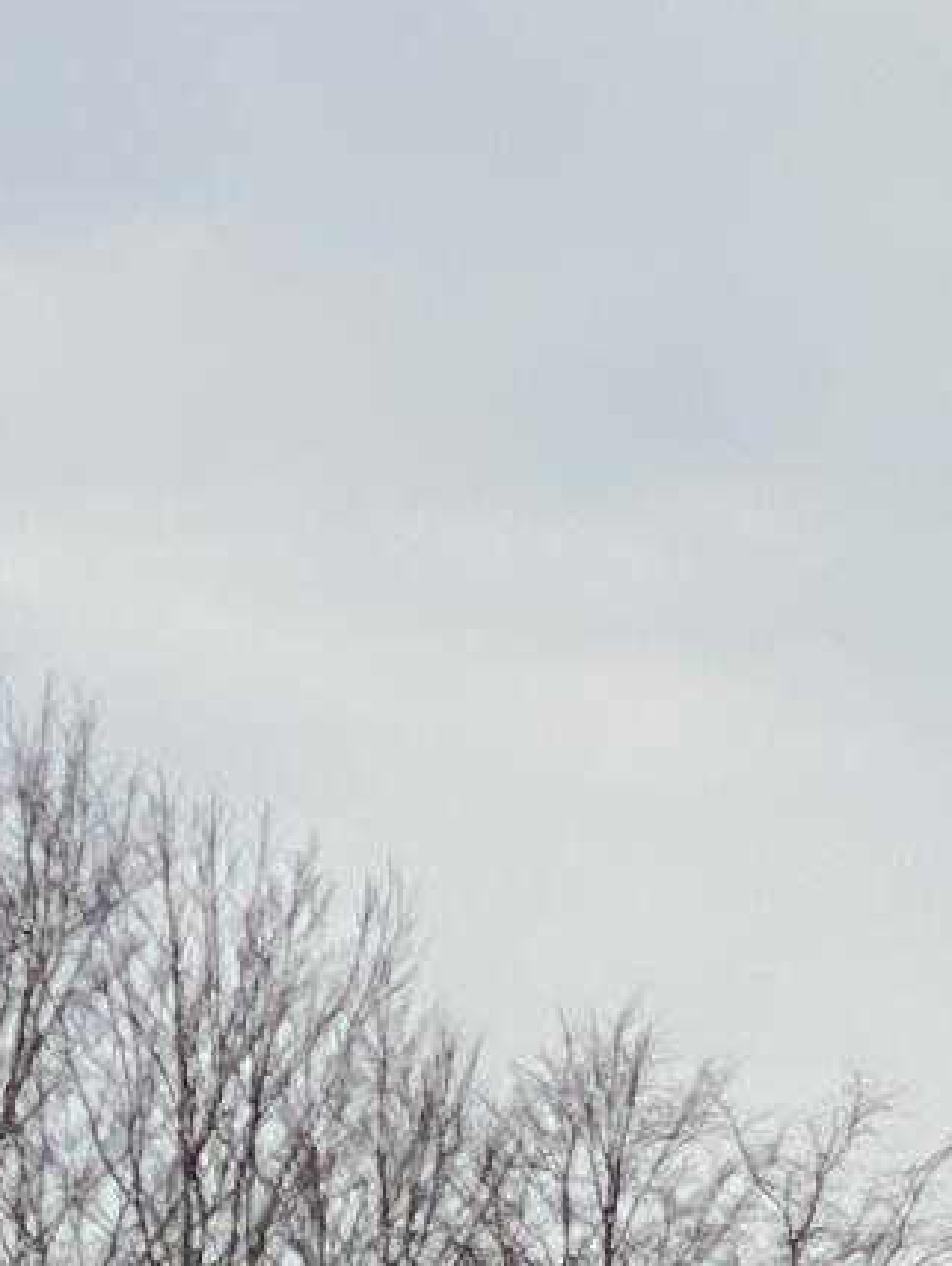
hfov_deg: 3.9
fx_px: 13364
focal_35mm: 365
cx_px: 3325
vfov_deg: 5.4
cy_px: 1379
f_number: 2
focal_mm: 6
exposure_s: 1/1115
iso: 20
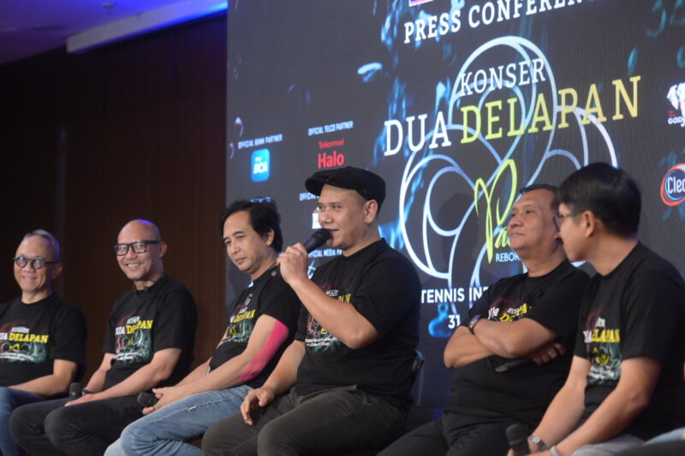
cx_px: 342
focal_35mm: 102
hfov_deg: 20.0
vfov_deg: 13.4
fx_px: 1940
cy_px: 228
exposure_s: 1/200
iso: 2000
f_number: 2.8
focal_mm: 102
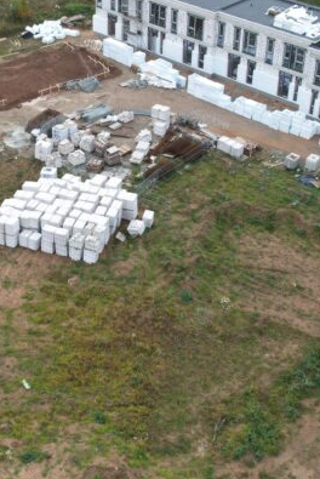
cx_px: 95
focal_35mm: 57
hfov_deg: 23.7
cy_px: 178
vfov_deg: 34.8
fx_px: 759
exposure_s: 1/640
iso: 110
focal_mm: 8.38
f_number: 2.8
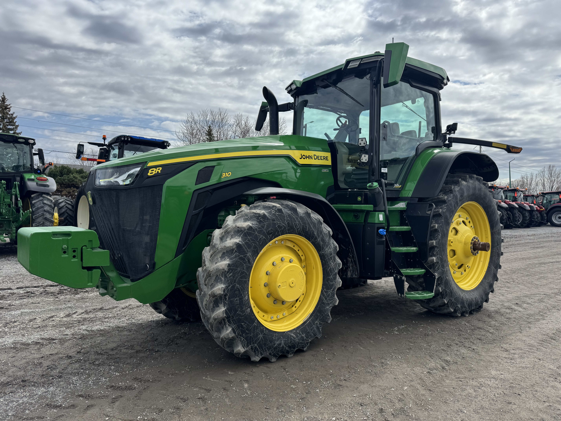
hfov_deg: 71.6
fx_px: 389
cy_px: 210
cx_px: 280
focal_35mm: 24
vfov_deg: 56.8
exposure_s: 1/5348
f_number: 1.78
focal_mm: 6.76
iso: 80
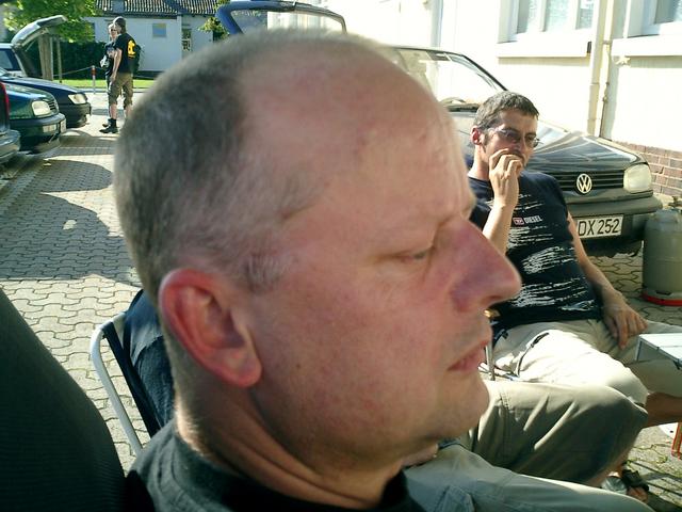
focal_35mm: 36
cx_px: 341
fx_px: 709
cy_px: 256
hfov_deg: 51.4
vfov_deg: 39.7
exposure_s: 1/500
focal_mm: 7.5
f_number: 3.2
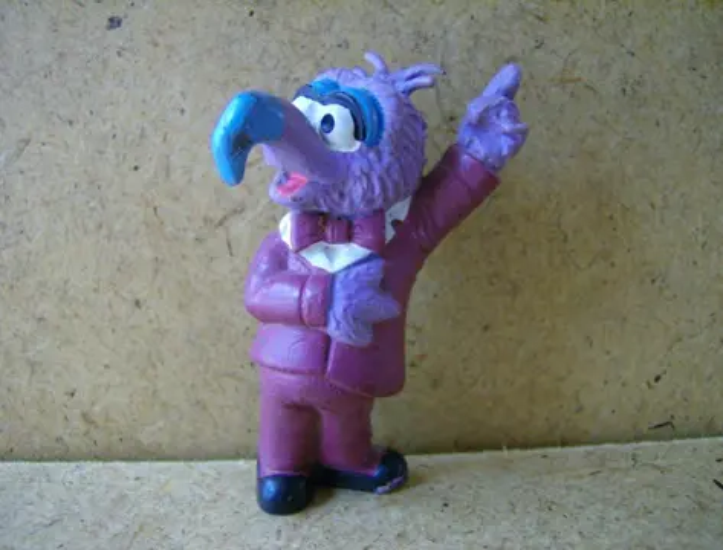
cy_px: 275
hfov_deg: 51.1
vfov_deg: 40.0
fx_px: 756
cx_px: 362
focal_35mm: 36
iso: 164
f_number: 2.8
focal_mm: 6
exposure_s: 1/64
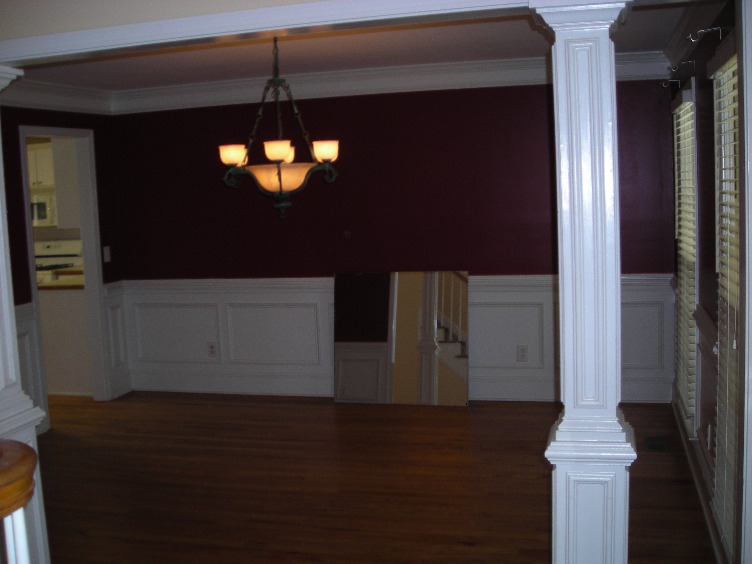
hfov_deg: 49.0
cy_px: 282
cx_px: 376
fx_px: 826
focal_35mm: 38
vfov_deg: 37.7
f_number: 3.2
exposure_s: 1/60
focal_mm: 6.3
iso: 80
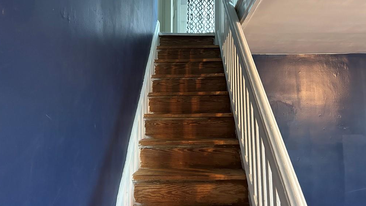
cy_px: 86
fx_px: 282
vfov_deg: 40.1
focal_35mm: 29
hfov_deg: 66.1
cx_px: 184
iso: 500
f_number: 1.5
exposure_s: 1/40
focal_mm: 5.7
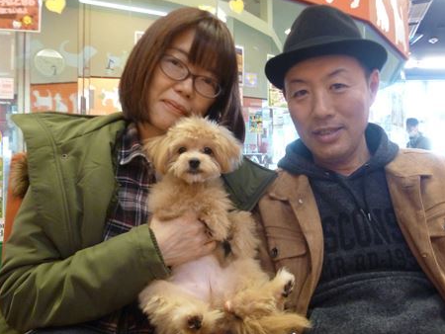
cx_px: 255
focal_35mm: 32
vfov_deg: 44.2
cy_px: 179
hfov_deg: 56.6
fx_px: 412
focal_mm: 4.3
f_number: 2.5
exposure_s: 1/60
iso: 400
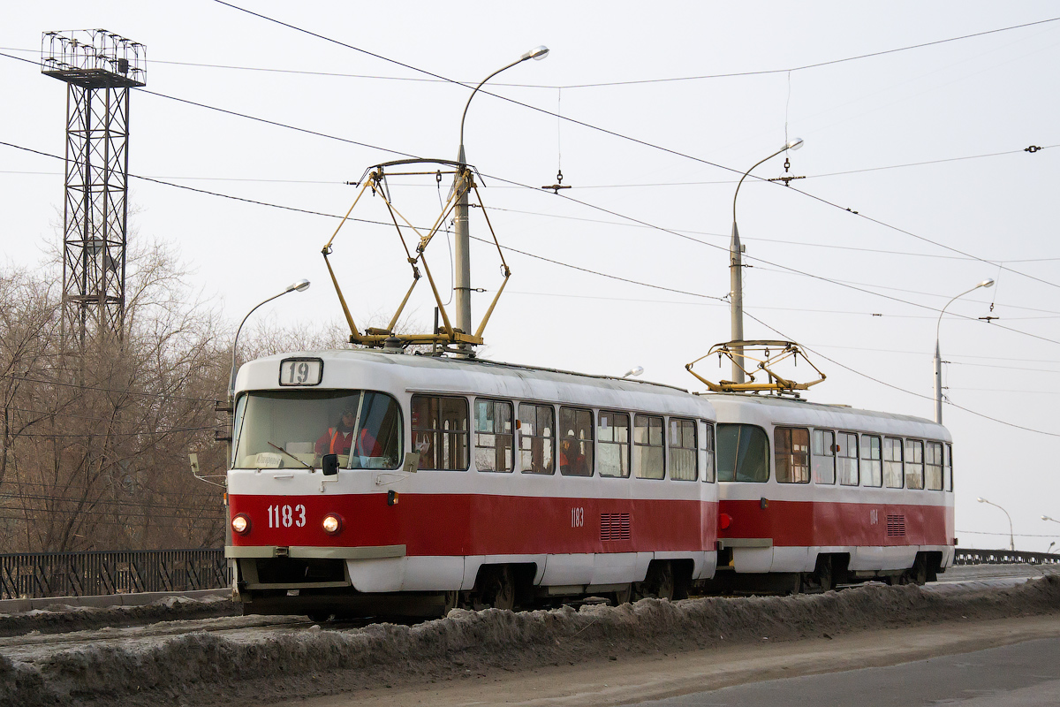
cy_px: 354
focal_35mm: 87
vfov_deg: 15.7
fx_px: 2561
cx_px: 530
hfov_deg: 23.4
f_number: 6.3
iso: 800
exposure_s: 1/1600
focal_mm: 58
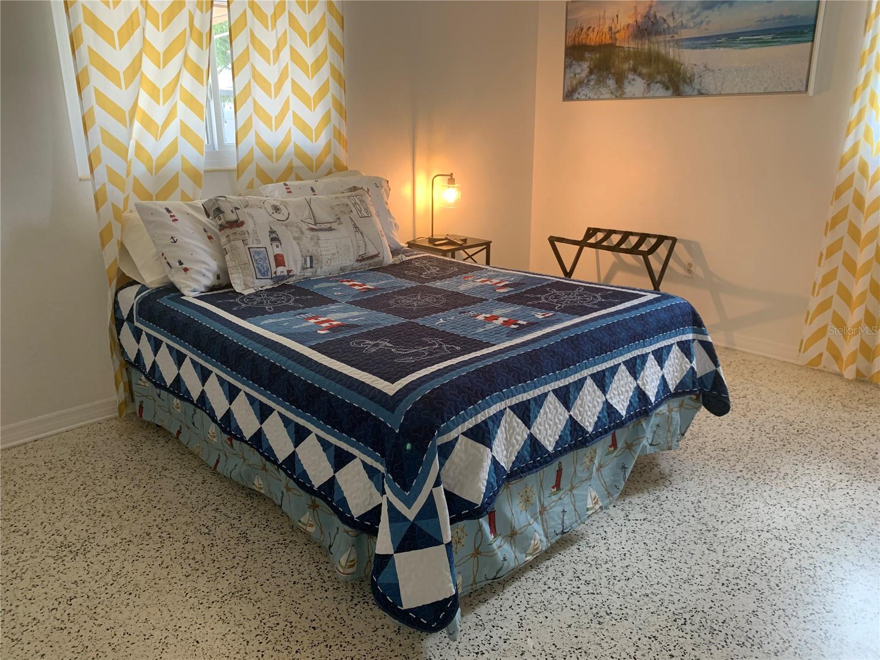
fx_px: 661
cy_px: 330
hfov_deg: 67.3
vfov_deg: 53.1
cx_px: 440
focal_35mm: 26
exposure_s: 1/60
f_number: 1.8
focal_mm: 4.25
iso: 160
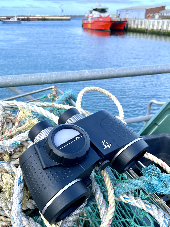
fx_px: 170
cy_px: 114
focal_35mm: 26
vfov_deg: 67.3
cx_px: 85
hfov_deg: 53.1
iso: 32
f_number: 1.6
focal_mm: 4.2
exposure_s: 1/1221
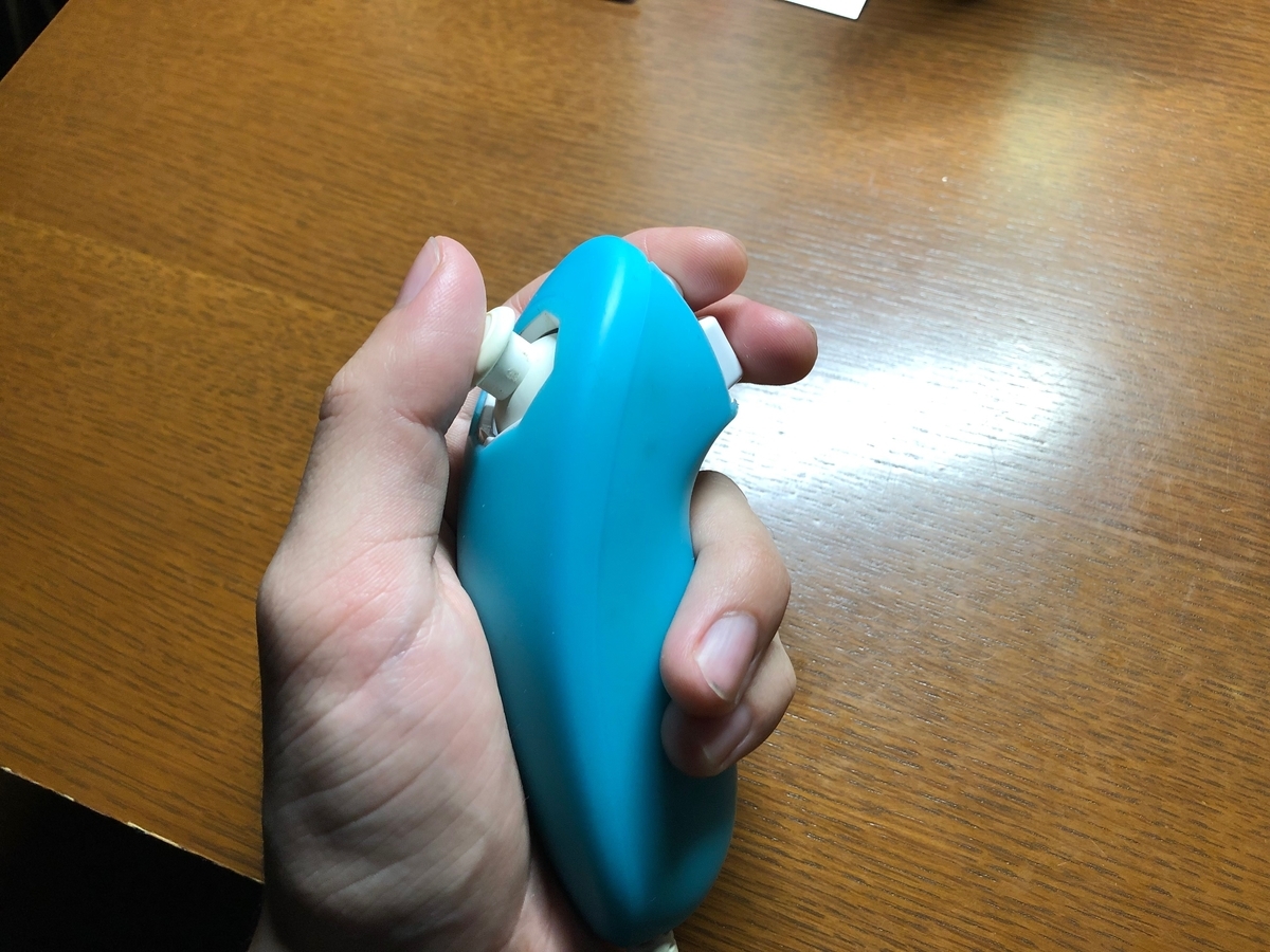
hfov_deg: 63.4
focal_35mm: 28
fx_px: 1027
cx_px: 635
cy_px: 476
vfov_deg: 49.7
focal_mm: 3.99
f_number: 1.8
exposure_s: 1/33
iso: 32
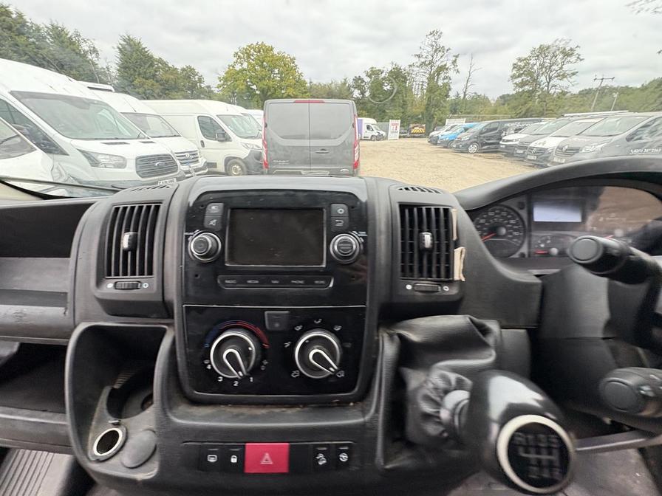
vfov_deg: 85.7
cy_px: 248
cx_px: 331
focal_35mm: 14
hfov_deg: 102.1
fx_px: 268
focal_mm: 2.22
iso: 250
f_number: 2.2
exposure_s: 1/68
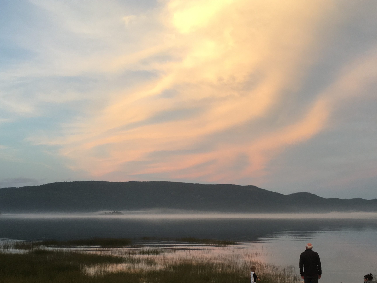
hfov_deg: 42.0
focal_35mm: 45
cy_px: 202
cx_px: 163
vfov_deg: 31.8
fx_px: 490
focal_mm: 4.15
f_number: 2.2
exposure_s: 1/60
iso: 25
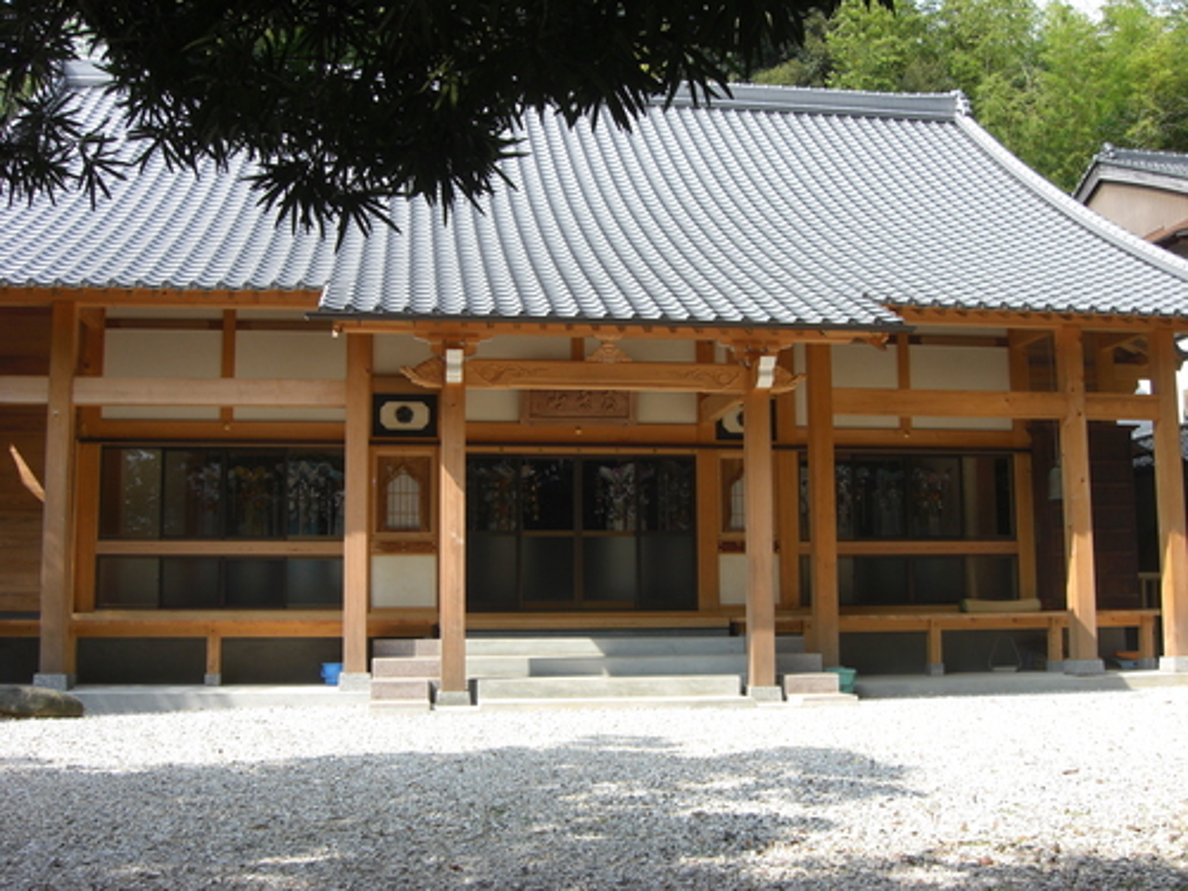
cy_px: 446
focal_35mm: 38
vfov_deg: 37.7
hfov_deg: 49.0
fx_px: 1304
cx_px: 594
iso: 80
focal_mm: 7.9
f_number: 4
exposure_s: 1/320
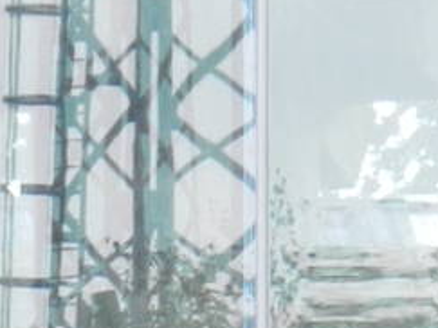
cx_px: 287
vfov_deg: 1.0
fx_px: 17883
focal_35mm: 1414
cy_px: 1004
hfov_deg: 1.4
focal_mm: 38.2
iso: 160
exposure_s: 1/50
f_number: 5.6
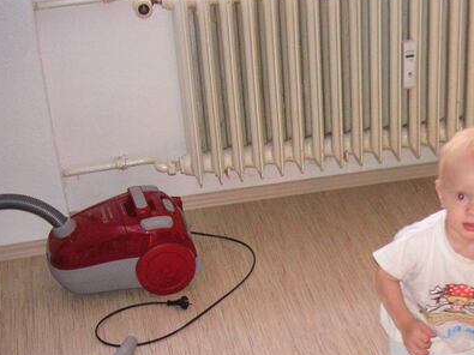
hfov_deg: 25.1
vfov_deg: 19.2
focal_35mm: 75
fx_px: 1027
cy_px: 343
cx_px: 436
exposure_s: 1/45
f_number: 2.8
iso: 160
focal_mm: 6.1
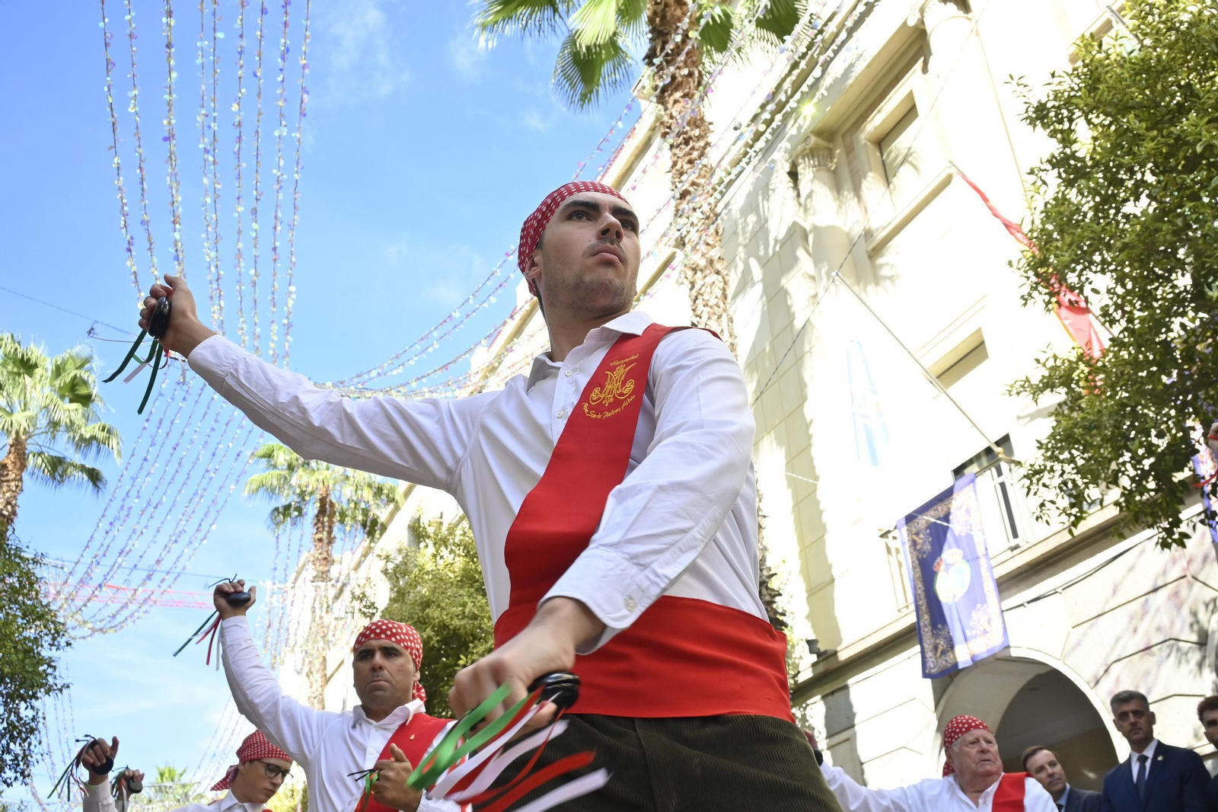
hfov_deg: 56.2
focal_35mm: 34
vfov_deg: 39.1
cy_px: 406
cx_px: 609
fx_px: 1142
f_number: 6.3
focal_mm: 22.5
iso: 500
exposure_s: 1/500
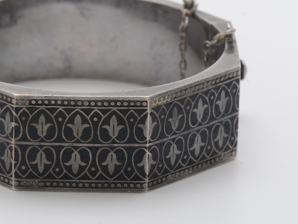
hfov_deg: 10.5
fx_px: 1616
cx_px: 76
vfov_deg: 7.9
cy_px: 94
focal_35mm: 188
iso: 200
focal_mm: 85
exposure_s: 1/125
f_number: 16
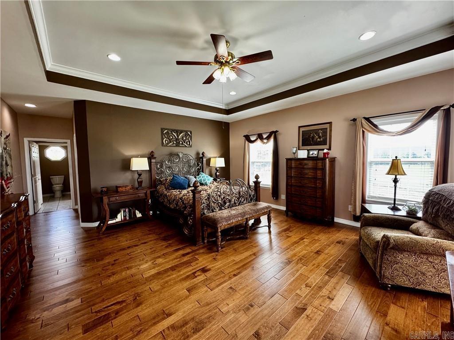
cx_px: 227
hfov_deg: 102.1
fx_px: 184
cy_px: 170
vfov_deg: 85.7
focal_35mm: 14
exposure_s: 1/120
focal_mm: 2.22
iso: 250
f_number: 2.2
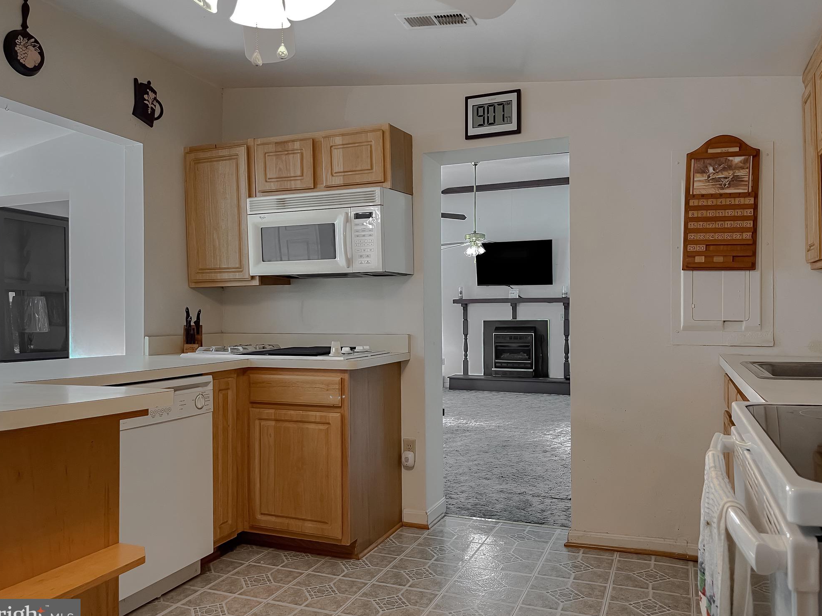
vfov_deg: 53.0
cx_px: 403
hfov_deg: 67.3
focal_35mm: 26
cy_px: 313
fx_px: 617
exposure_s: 1/60
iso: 100
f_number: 1.6
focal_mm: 5.1
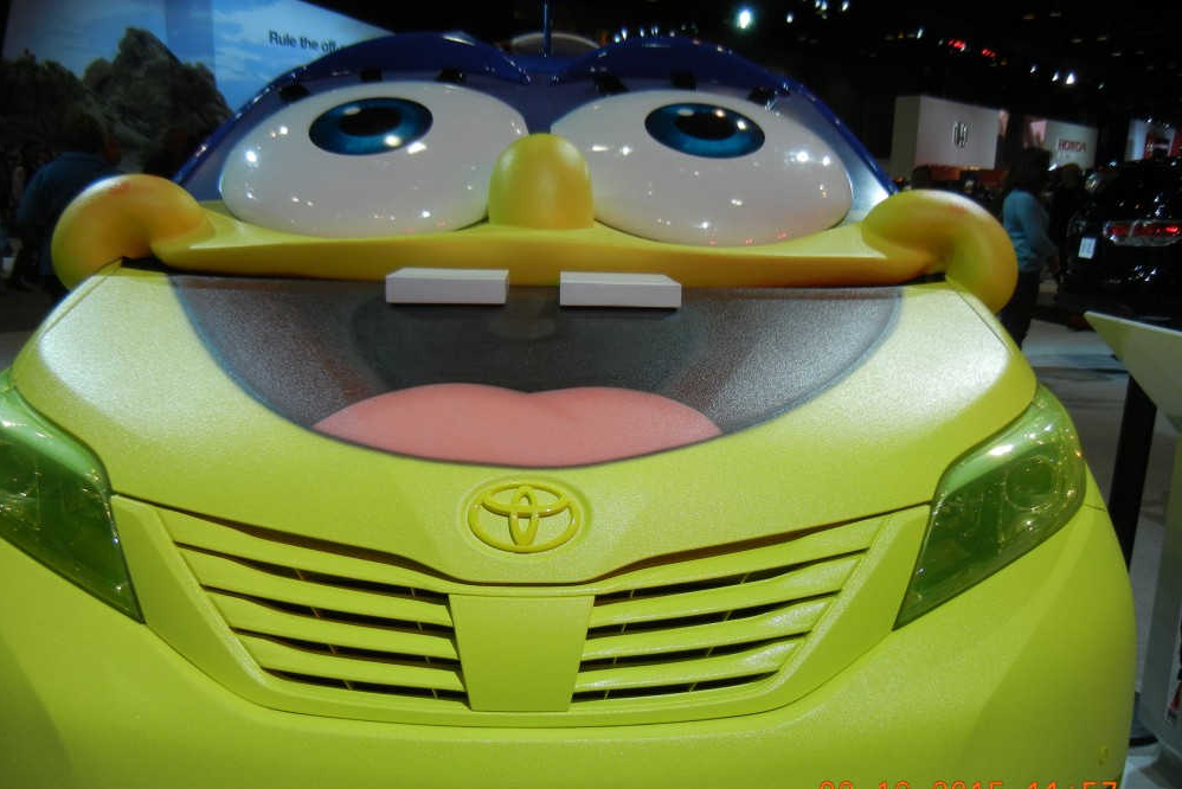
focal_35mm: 32
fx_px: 1051
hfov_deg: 58.7
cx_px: 585
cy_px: 436
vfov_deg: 41.1
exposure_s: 1/267
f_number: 3.5
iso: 160
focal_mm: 5.4
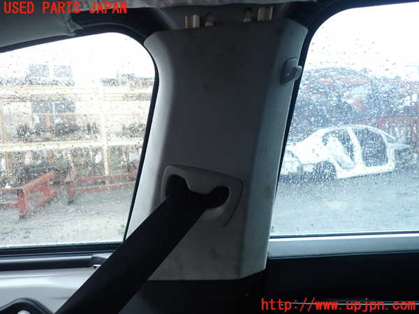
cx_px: 210
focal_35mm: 25
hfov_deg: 69.4
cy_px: 157
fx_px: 303
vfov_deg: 54.9
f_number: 2
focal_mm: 4.5
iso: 200
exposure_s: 1/40
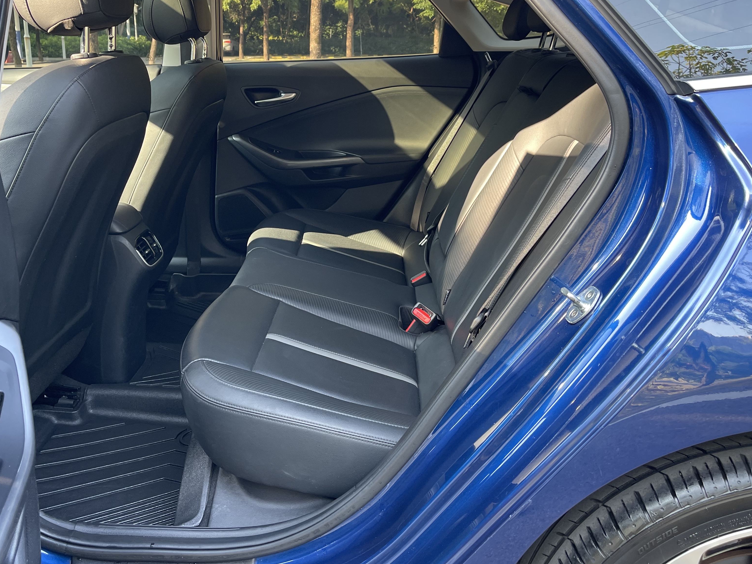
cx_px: 322
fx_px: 739
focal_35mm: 34
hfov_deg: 53.8
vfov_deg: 41.6
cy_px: 230
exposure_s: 1/121
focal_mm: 5.1
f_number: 1.6
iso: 100
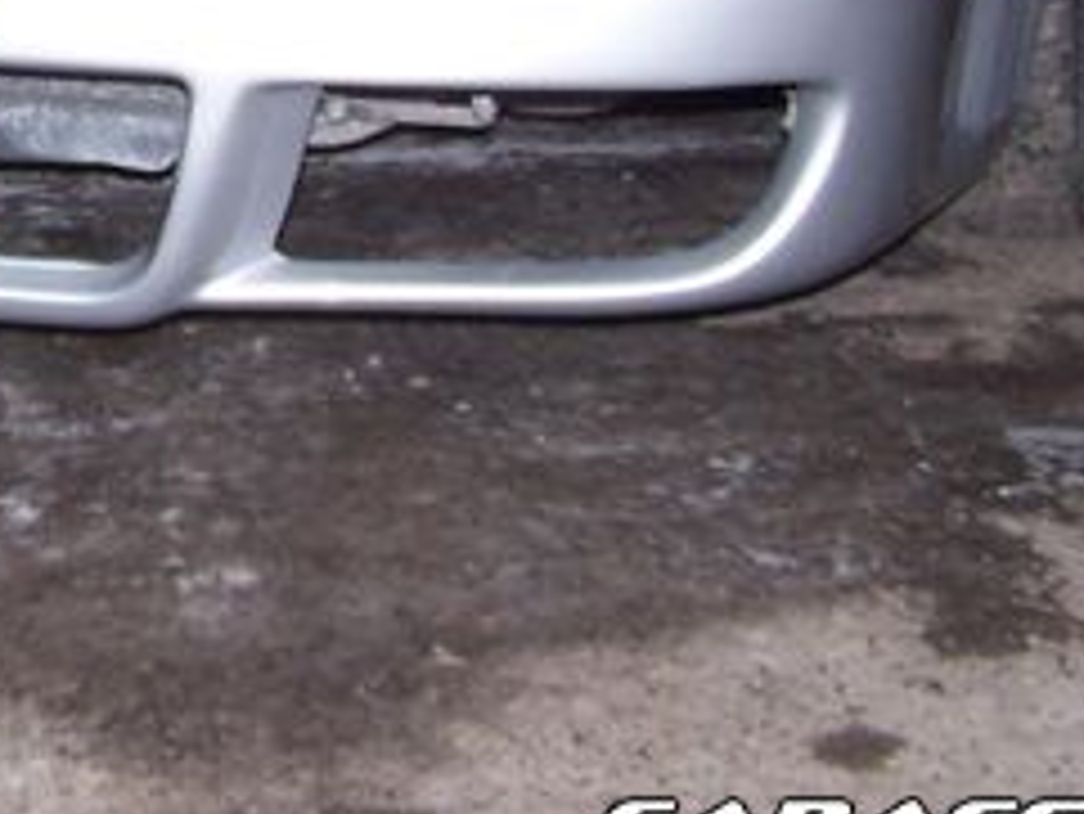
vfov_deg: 14.1
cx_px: -67
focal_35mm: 101
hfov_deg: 18.8
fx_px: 3164
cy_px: -211
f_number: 2.8
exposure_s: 1/60
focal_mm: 6.3
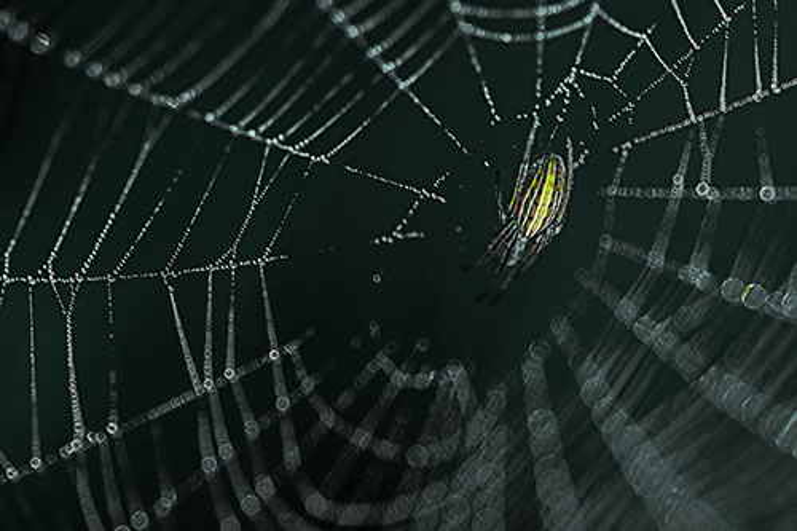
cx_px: 398
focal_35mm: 210
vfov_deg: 6.5
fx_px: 4647
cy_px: 266
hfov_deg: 9.8
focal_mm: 210
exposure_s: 1/250
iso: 180
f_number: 8.5
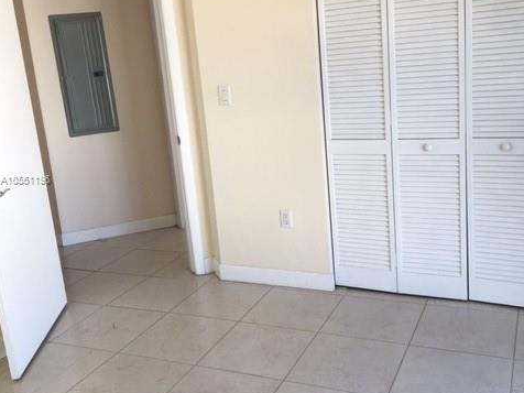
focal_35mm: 39
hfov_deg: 47.9
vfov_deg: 36.8
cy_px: 181
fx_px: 590
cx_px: 261
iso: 32
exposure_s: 1/120
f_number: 2.2
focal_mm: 4.15
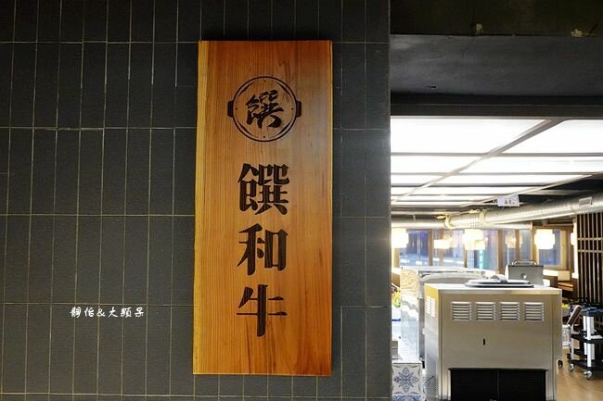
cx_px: 302
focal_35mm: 37
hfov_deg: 51.9
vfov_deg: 35.9
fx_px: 620
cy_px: 200
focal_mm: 13.84
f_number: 3.5
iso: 3200
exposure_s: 1/40
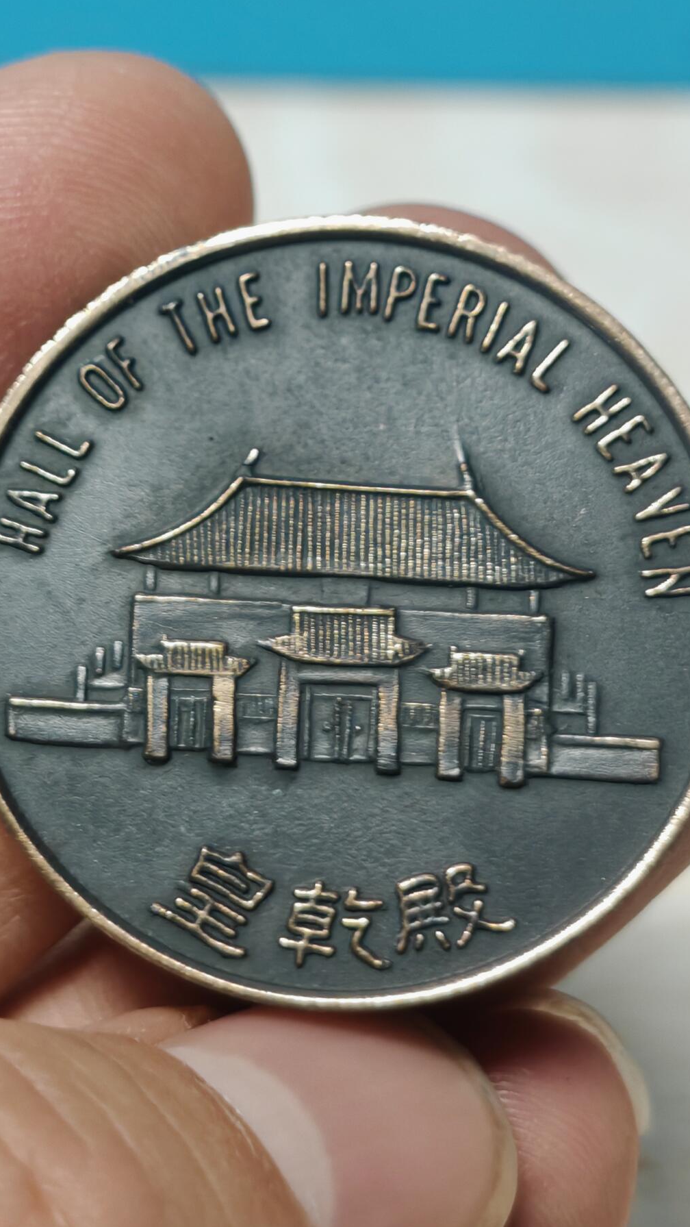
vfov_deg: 20.6
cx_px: 372
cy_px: 612
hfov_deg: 11.7
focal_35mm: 104
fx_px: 3381
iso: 160
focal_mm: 7.62
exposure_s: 1/100
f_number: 1.6
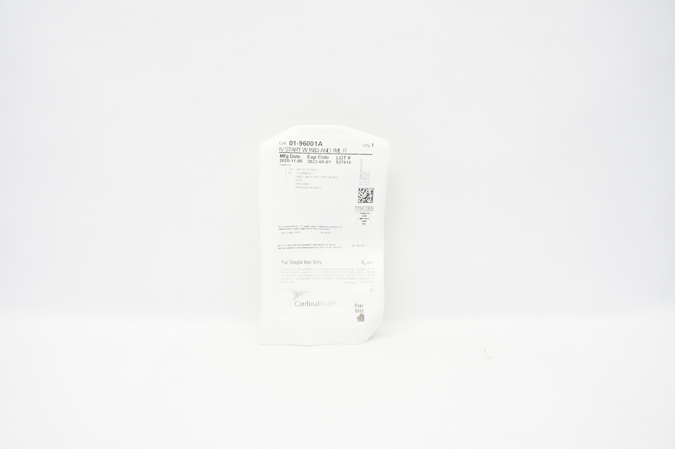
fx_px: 506
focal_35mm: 27
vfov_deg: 47.8
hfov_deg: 67.4
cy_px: 224
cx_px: 338
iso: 400
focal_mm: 18
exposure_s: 1/60
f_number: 4.5
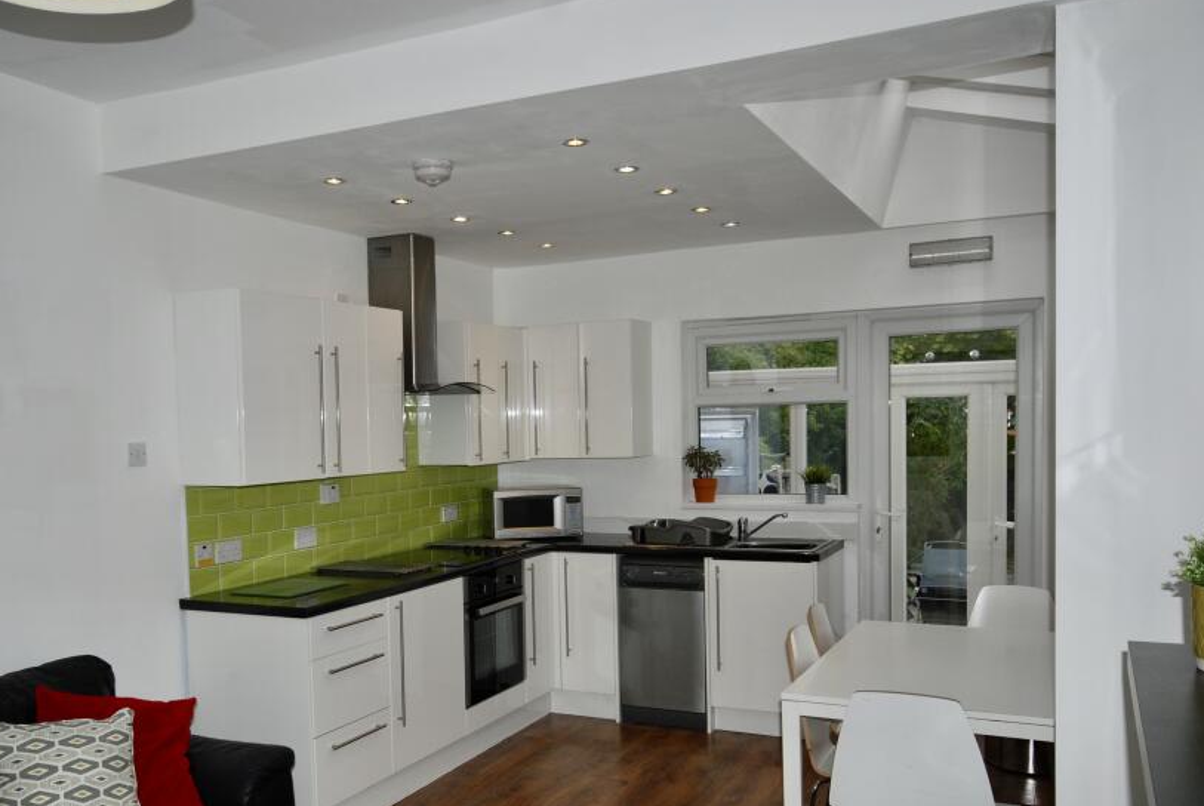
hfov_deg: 55.4
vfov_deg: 38.8
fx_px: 1138
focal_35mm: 34
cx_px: 498
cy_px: 488
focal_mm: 18
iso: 200
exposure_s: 1/60
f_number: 5.6
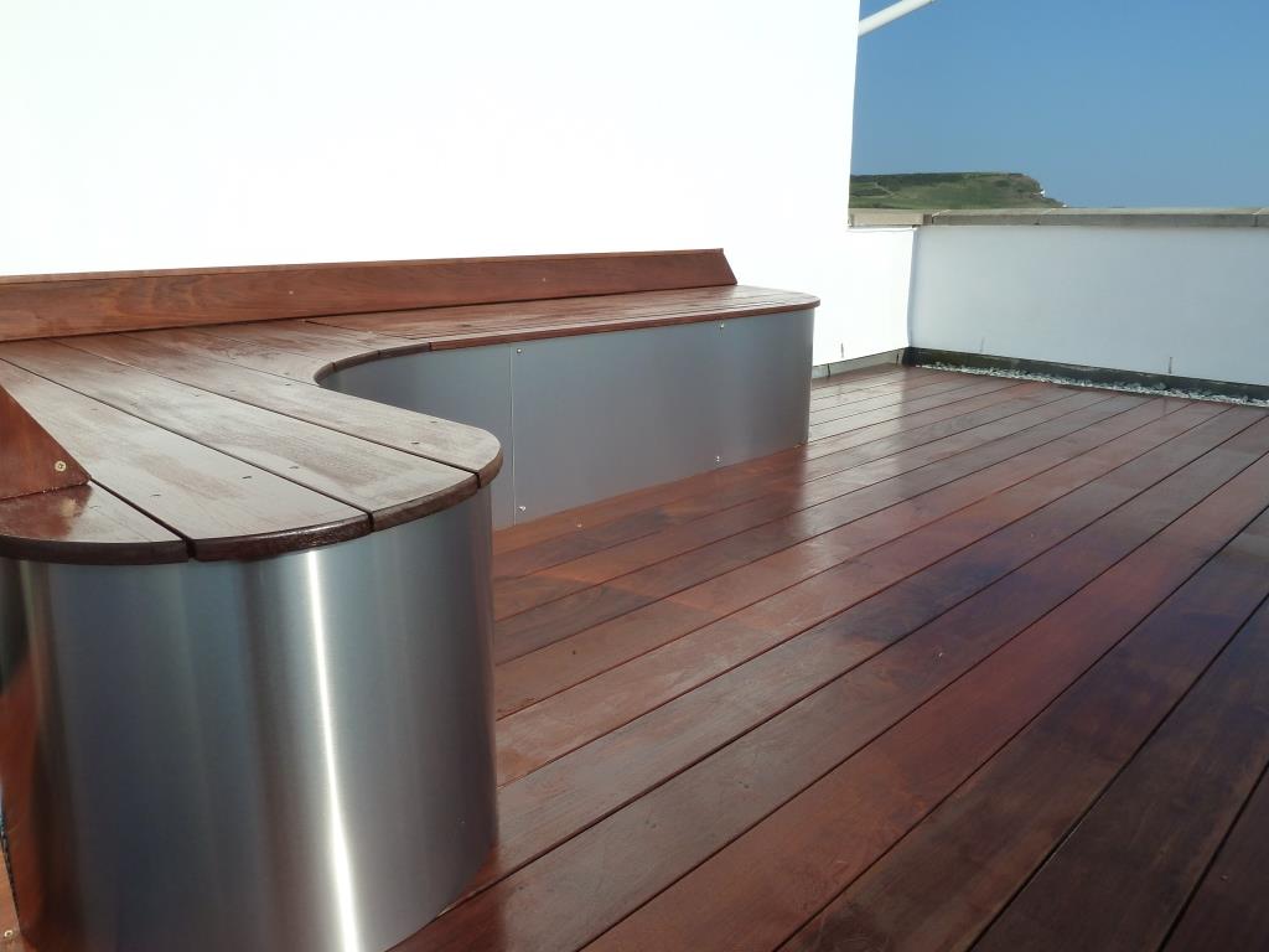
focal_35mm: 25
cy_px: 476
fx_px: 916
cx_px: 634
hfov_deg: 69.4
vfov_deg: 54.9
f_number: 5.6
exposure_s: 1/500
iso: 125
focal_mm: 4.1
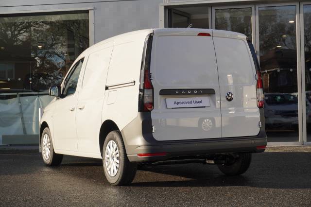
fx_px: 531
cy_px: 104
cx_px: 156
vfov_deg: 22.1
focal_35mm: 62
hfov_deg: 32.6
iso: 100
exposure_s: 1/125
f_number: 6.7
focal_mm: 41
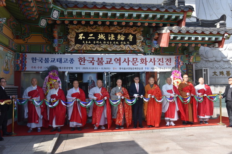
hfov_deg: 58.7
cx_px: 116
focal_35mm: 32
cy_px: 77
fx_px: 206
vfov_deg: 41.1
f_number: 8
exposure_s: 1/250
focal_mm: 32
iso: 280
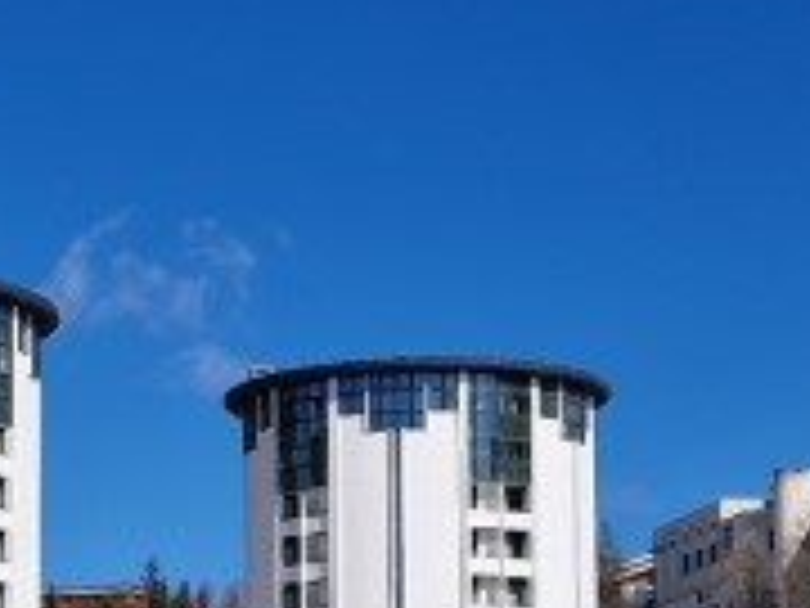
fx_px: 3065
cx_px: 81
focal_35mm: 131
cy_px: 599
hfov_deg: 14.9
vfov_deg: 11.2
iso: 50
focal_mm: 5.4
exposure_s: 1/3992
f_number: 1.8
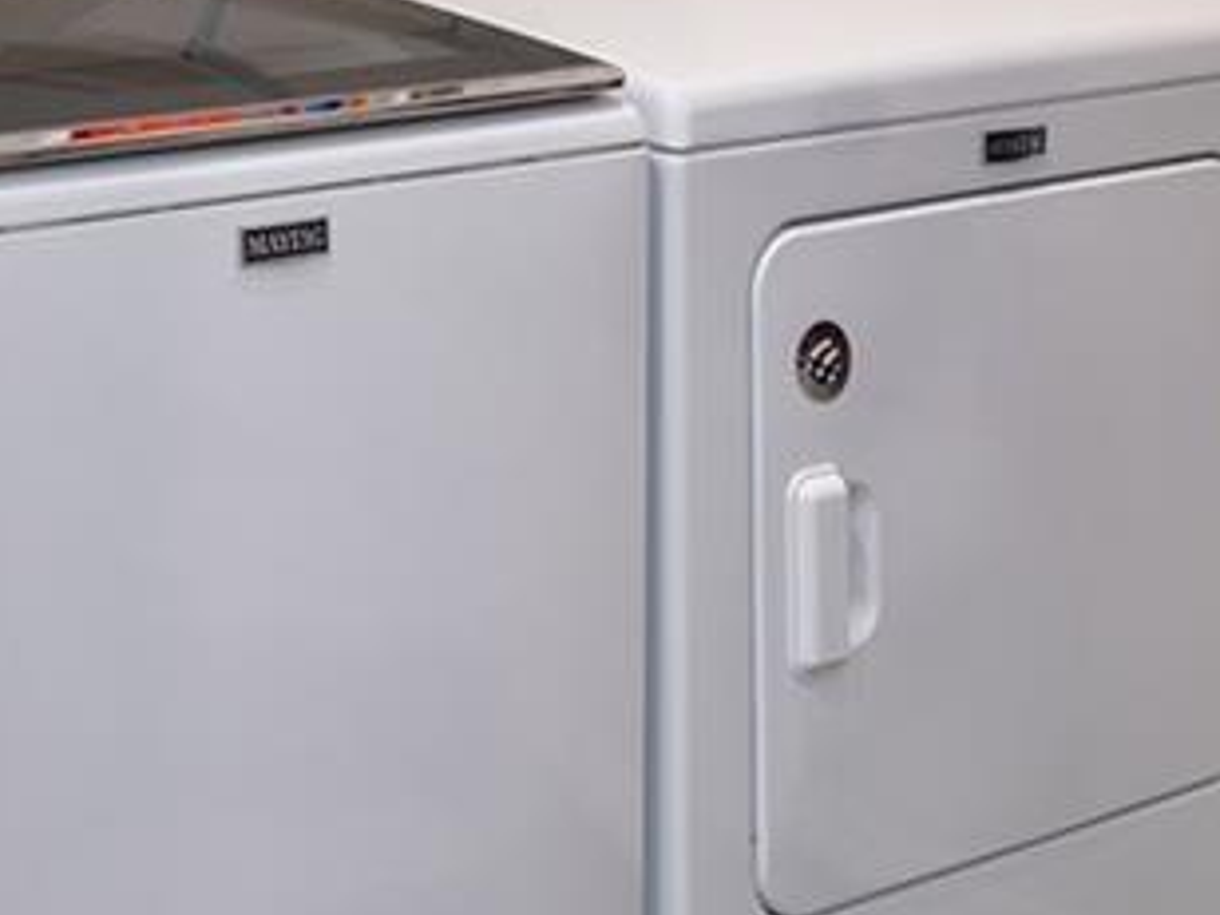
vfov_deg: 16.9
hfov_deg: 20.6
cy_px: -420
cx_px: -646
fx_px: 2820
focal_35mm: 80
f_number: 7.1
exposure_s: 1/1.67
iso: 100
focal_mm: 16
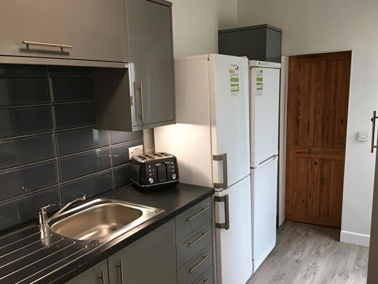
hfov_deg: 60.0
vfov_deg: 46.8
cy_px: 144
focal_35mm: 30
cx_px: 192
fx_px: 328
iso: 80
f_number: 2.2
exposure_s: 1/33
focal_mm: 4.15
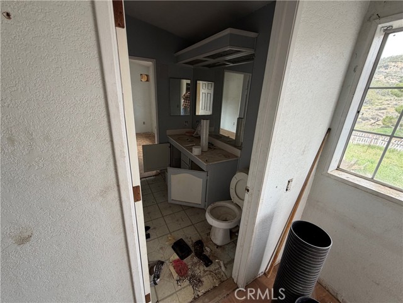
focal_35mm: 14
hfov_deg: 102.1
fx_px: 163
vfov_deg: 85.7
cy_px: 152
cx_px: 202
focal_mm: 2.22
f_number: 2.2
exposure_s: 1/121
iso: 100
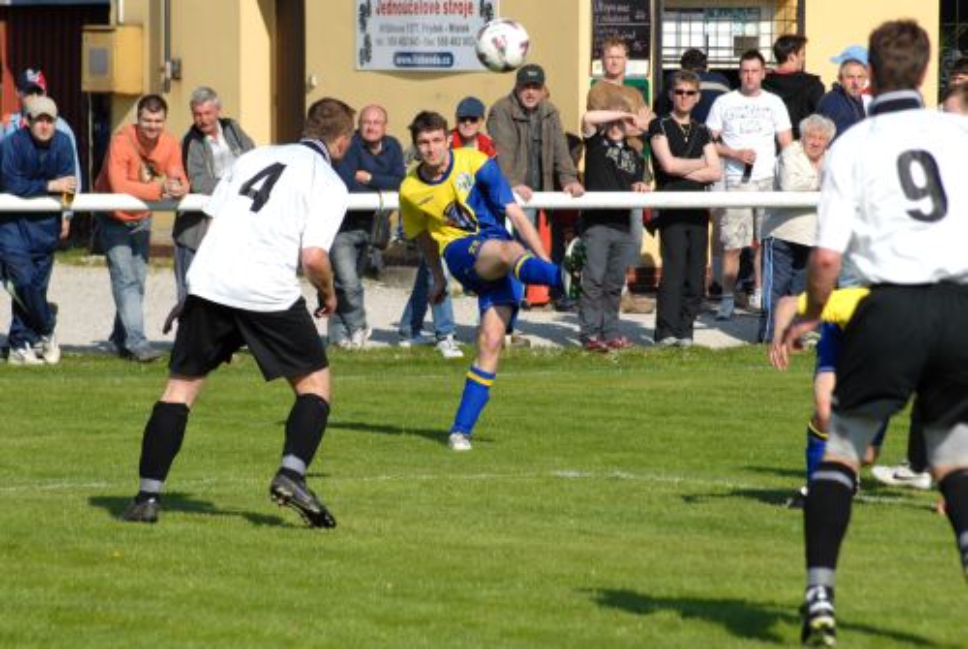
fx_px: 7473
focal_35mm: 278
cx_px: 484
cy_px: 324
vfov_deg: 5.0
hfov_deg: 7.4
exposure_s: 1/640
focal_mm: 185
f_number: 8
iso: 200
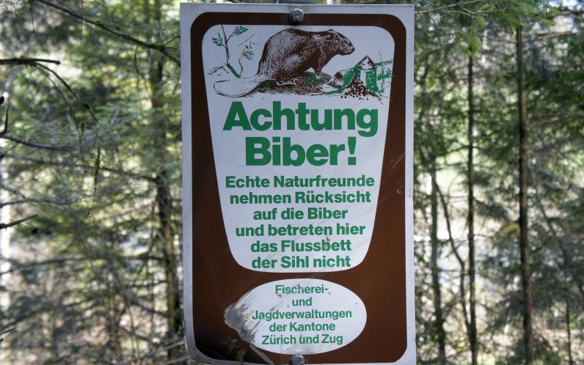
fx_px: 709
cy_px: 193
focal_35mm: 45
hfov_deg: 44.8
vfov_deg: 28.9
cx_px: 291
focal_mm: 29
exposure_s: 1/80
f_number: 5.6
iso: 200
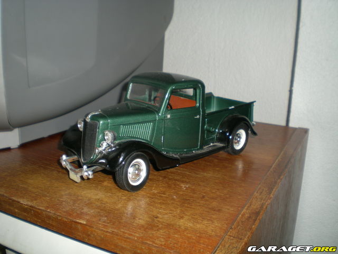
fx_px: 371
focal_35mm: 38
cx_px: 169
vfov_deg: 37.7
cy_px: 127
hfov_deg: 49.0
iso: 50
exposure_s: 1/60
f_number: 3.1
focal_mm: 6.3
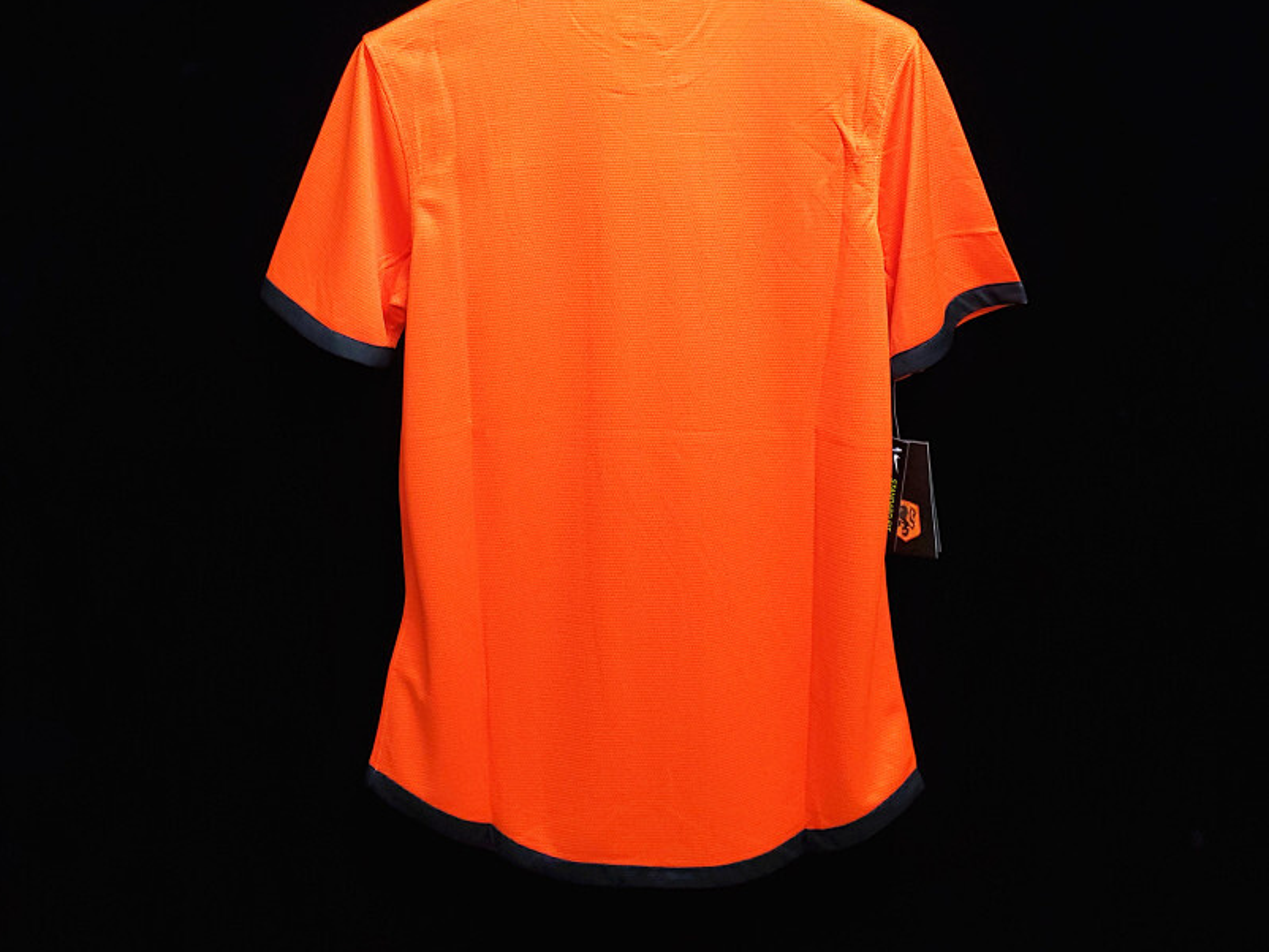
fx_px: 1283
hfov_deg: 52.6
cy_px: 217
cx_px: 630
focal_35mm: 35
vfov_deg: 39.4
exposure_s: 1/15
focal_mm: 4.3
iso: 200
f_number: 1.5
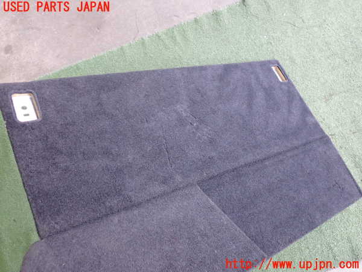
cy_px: 136
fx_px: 314
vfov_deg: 46.8
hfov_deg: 60.0
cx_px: 181
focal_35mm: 30
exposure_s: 1/30
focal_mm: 5.4
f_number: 2.3
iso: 320
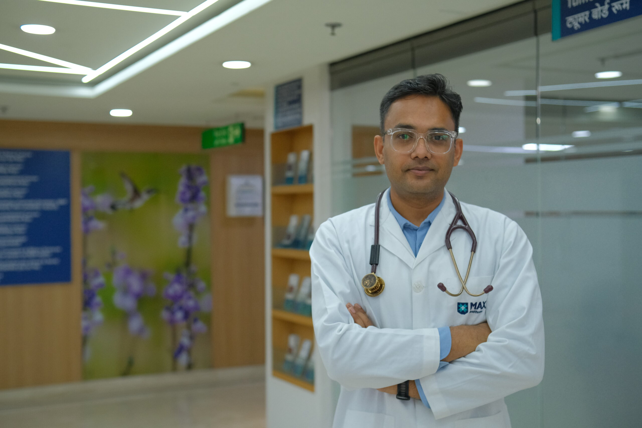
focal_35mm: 50
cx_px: 321
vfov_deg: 27.0
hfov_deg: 39.6
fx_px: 892
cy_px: 214
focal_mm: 33
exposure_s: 1/1000
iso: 1600
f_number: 2.2
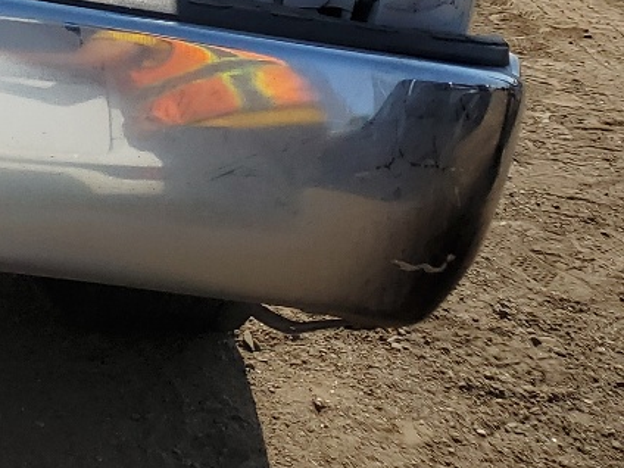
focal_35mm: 98
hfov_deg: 17.3
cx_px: -403
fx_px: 1767
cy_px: -187
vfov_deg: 14.3
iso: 50
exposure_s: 1/5000
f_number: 1.5
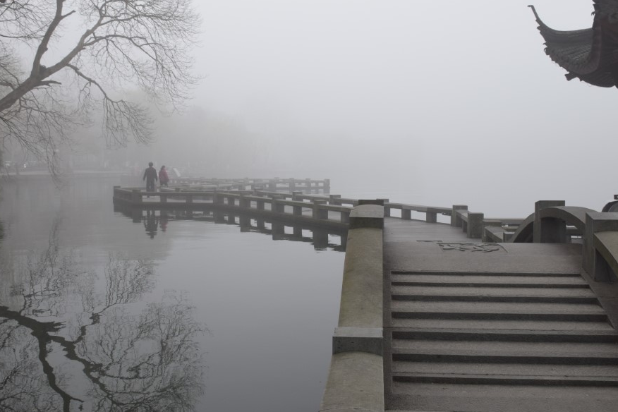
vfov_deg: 35.9
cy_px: 178
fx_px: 635
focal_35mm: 37
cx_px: 303
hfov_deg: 51.9
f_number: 8
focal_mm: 18
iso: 320
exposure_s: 1/250
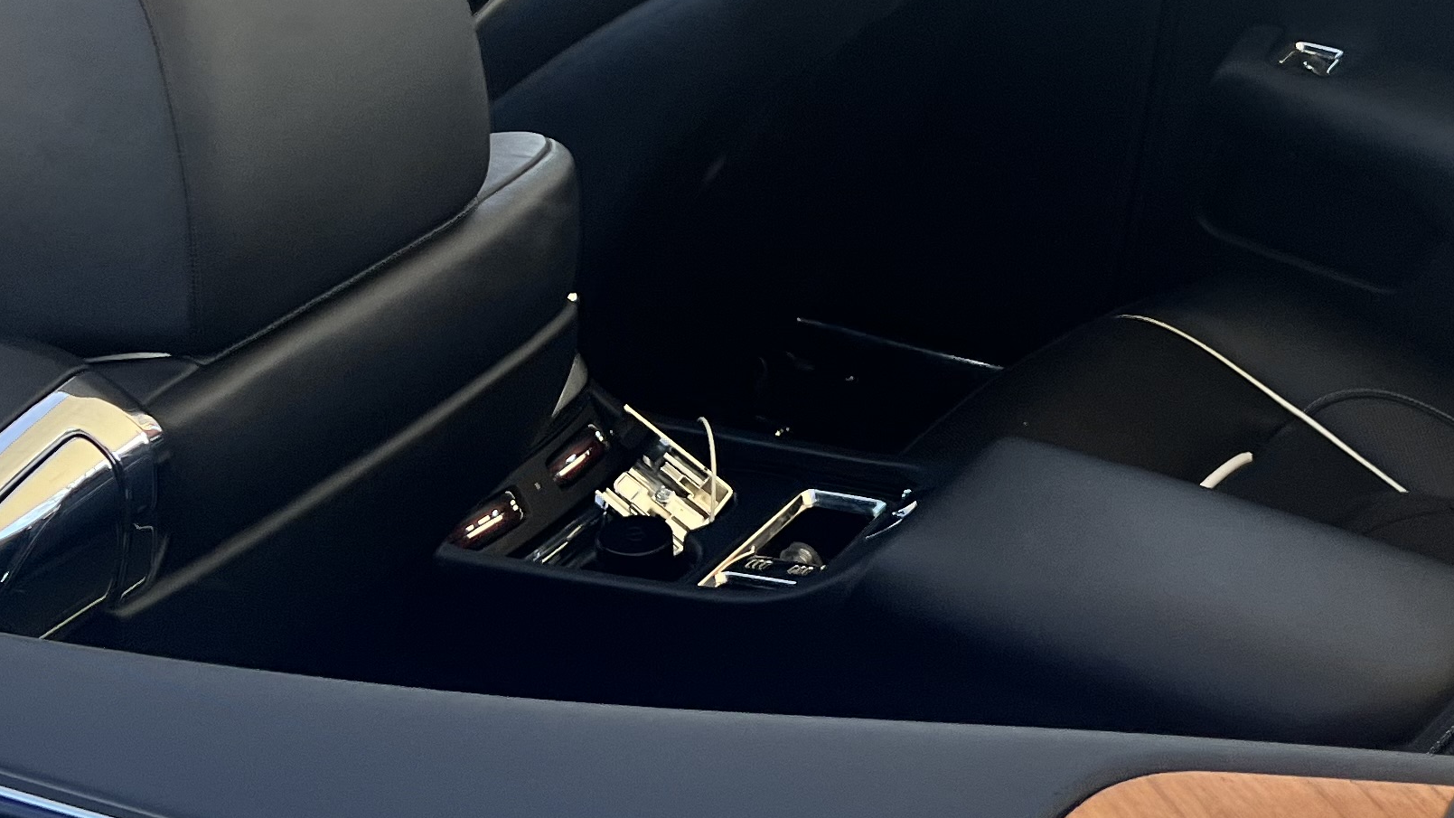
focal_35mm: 71
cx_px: 981
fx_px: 2737
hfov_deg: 29.5
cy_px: 53
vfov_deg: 16.7
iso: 50
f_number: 1.5
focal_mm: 5.7
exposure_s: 1/502
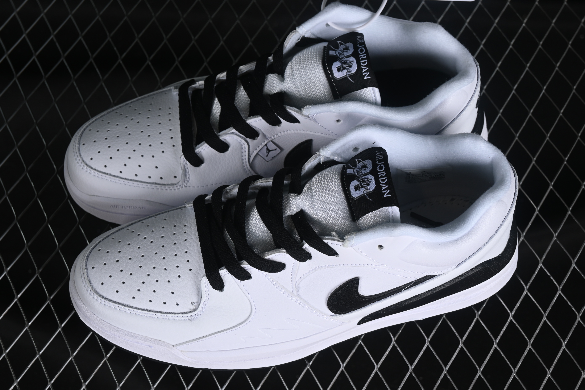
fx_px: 1219
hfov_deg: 27.0
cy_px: 195
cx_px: 292
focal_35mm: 75
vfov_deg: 18.2
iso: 160
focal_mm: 50
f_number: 8
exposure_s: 1/80
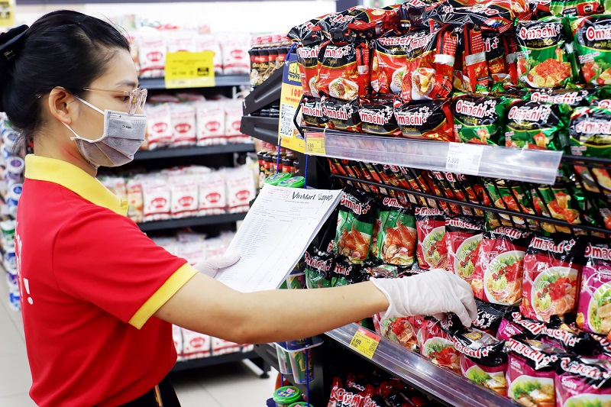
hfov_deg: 37.5
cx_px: 306
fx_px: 899
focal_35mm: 53
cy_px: 204
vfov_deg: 25.5
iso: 1000
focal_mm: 35
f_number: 4
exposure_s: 1/75
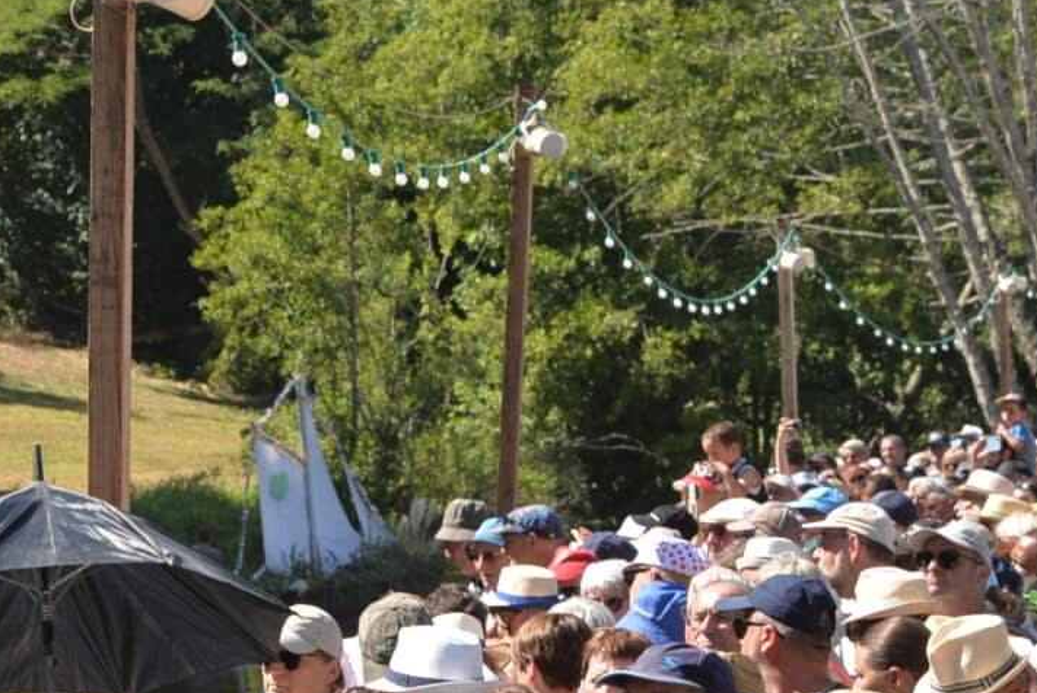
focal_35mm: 190
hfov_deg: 10.7
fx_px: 5476
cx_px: -15
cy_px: 446
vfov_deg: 7.2
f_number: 6.3
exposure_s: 1/200
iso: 100
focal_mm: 66
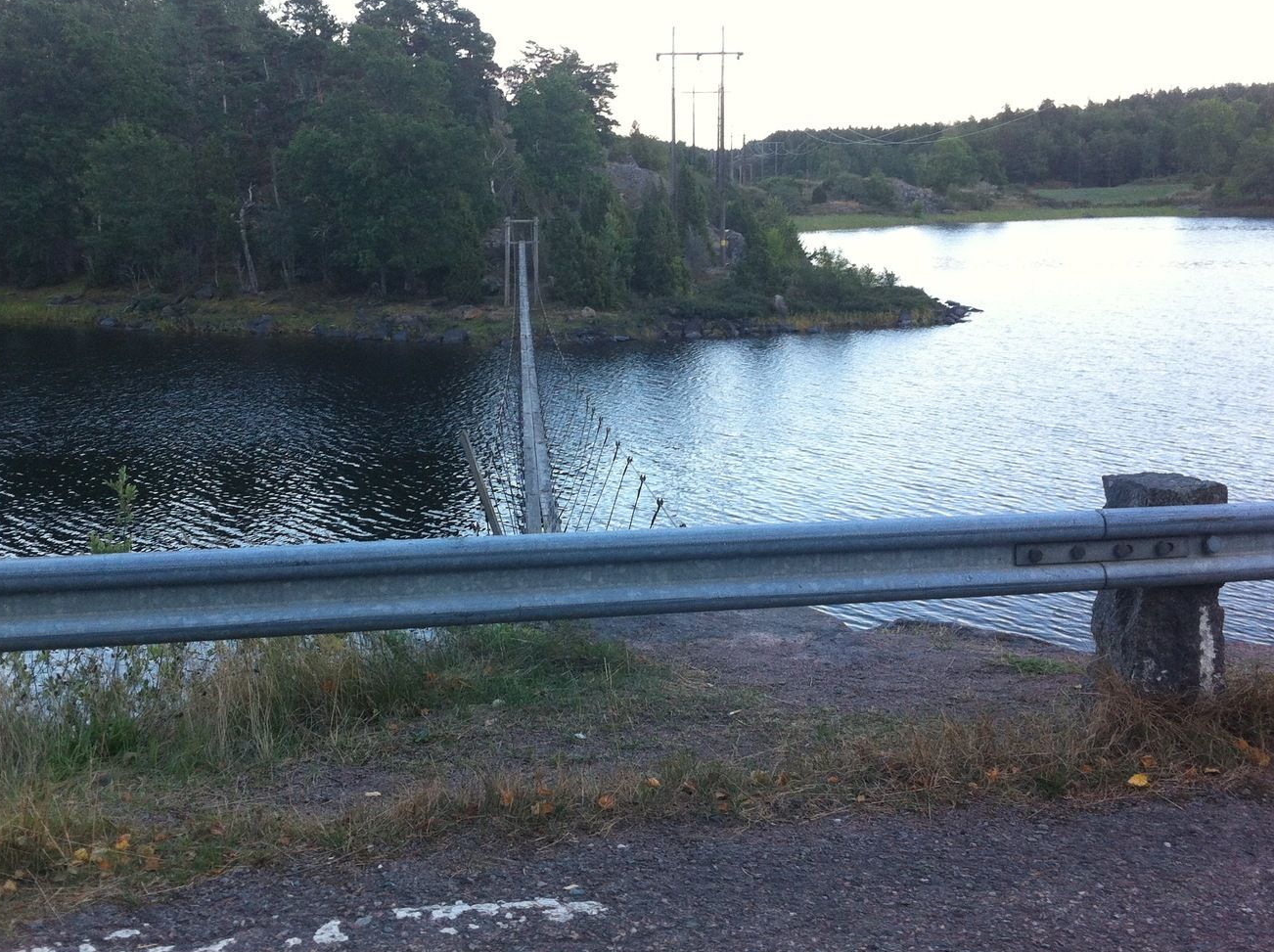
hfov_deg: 43.9
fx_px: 1581
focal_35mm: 43
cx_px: 633
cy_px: 402
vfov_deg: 33.5
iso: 100
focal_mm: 3.85
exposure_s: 1/60
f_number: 2.8
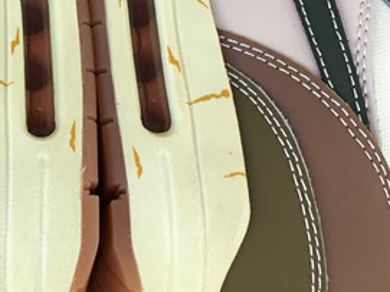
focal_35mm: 103
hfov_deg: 18.7
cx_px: 14
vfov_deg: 13.9
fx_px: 1160
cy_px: -55
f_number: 2.4
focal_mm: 3.3
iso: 25
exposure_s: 1/109
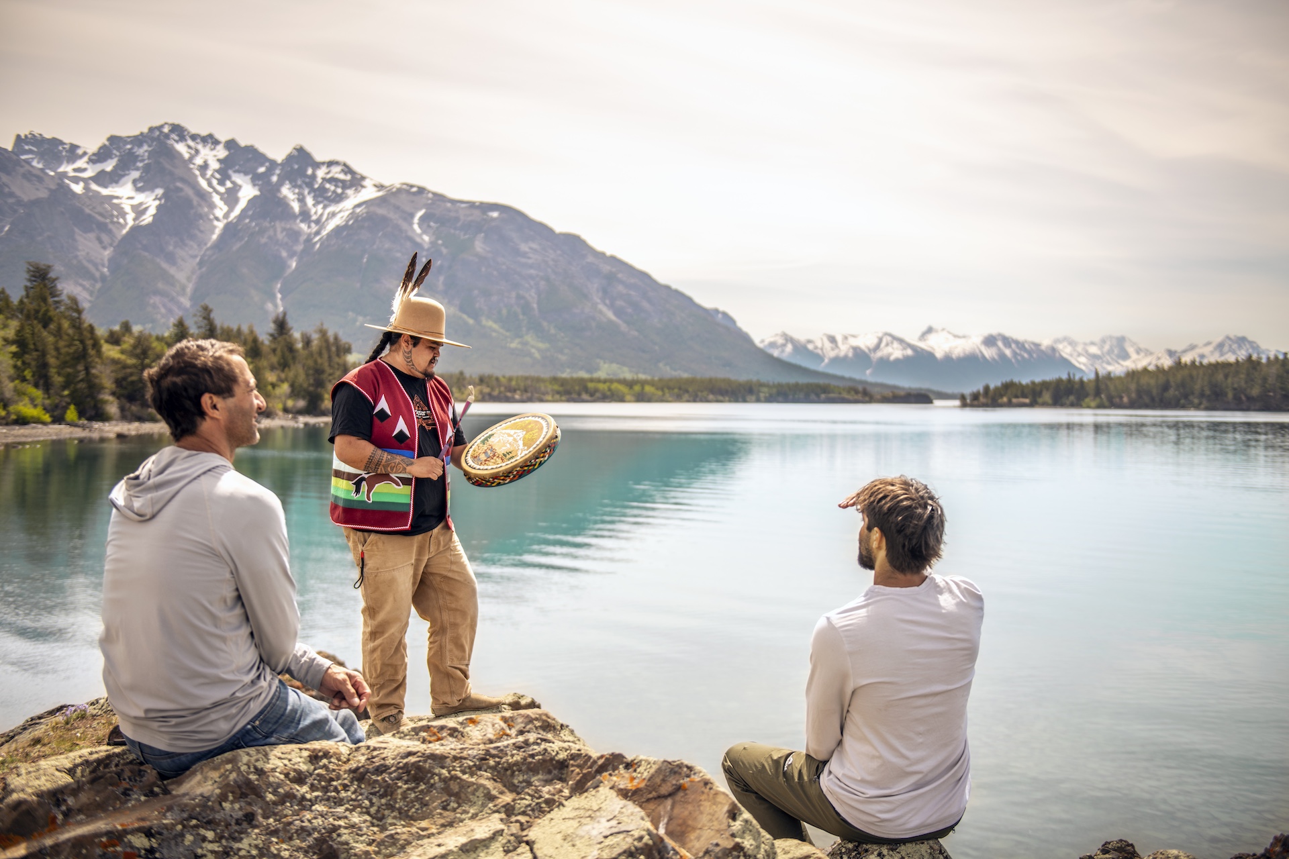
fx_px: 1361
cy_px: 430
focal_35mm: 38
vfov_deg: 35.1
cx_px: 644
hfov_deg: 50.7
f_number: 2.8
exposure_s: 1/1600
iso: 31
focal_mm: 38
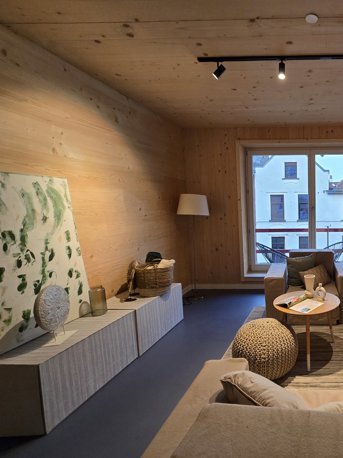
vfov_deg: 87.7
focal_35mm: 18
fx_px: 238
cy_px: 236
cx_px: 313
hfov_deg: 60.0
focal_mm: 2.2
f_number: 2.2
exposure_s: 1/50
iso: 160
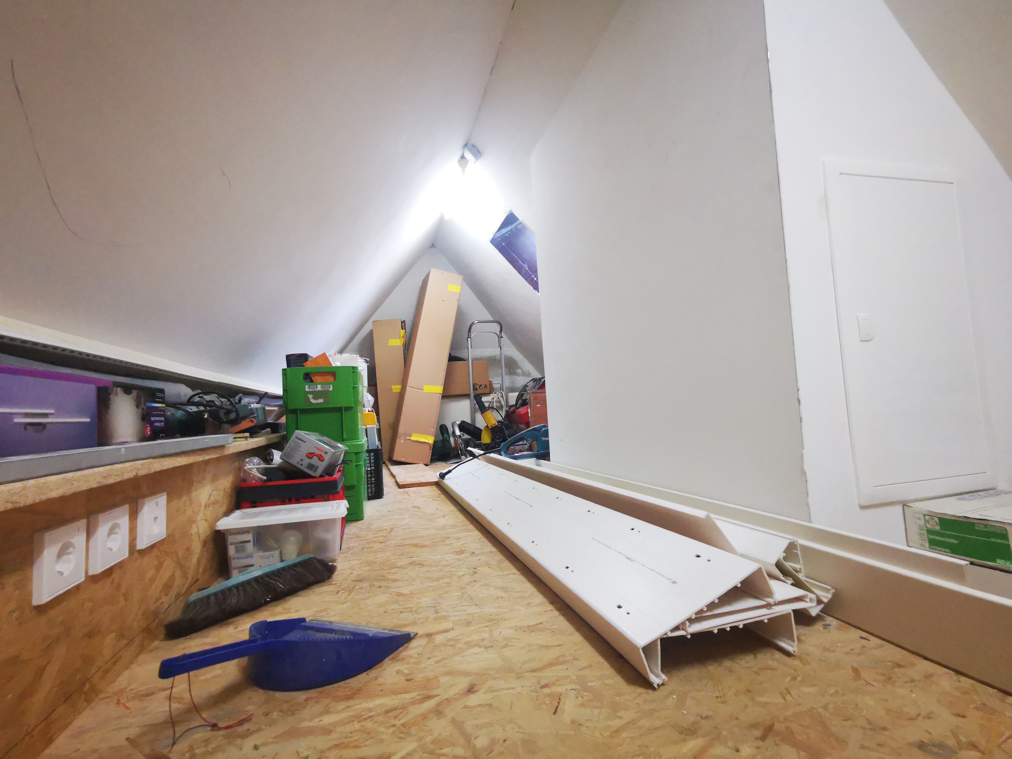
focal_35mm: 17
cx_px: 506
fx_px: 497
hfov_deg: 91.0
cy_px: 380
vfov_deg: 74.7
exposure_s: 1/33.3
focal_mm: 2.26
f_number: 2.2
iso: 500
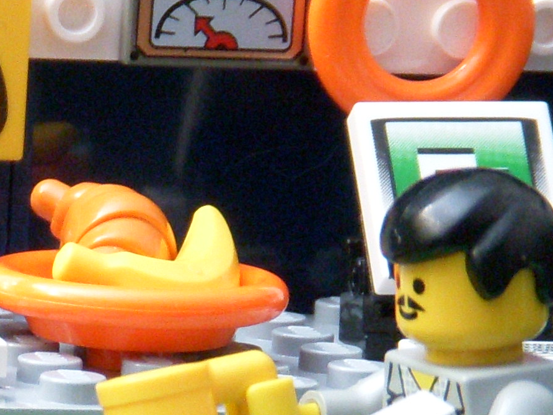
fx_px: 4968
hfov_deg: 6.3
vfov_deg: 4.8
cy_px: 254
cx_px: -164
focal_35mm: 311
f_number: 4
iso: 400
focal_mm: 14.1
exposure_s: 1/8
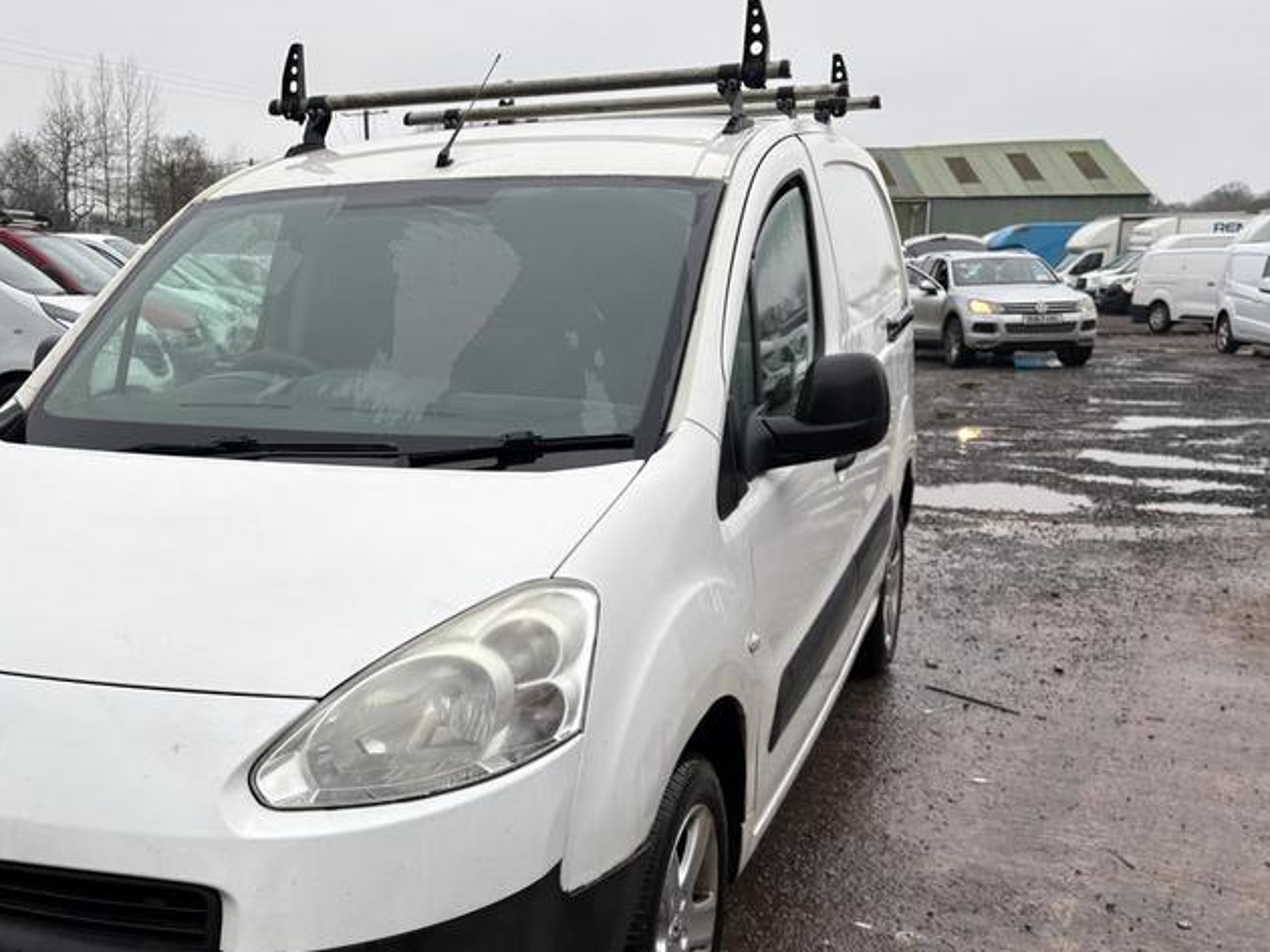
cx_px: 401
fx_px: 1357
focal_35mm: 37
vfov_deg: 38.3
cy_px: 611
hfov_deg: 49.1
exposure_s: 1/478
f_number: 1.6
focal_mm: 5.96
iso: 50
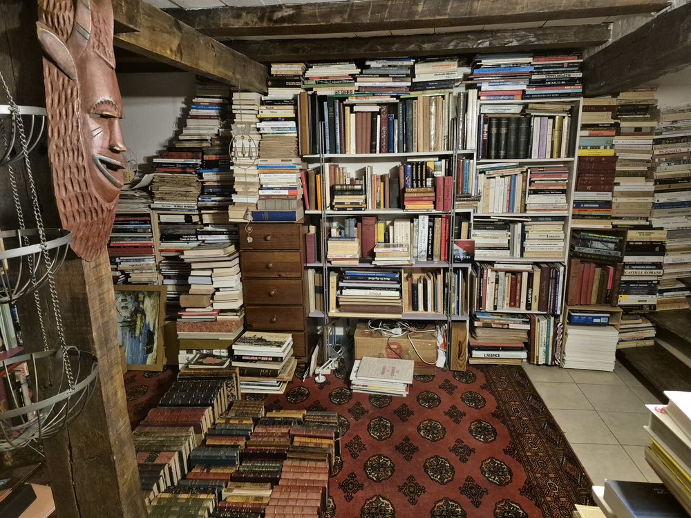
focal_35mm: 23
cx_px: 346
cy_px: 259
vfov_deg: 58.9
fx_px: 459
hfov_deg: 73.9
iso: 2000
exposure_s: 1/100
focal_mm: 5.4
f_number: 1.8
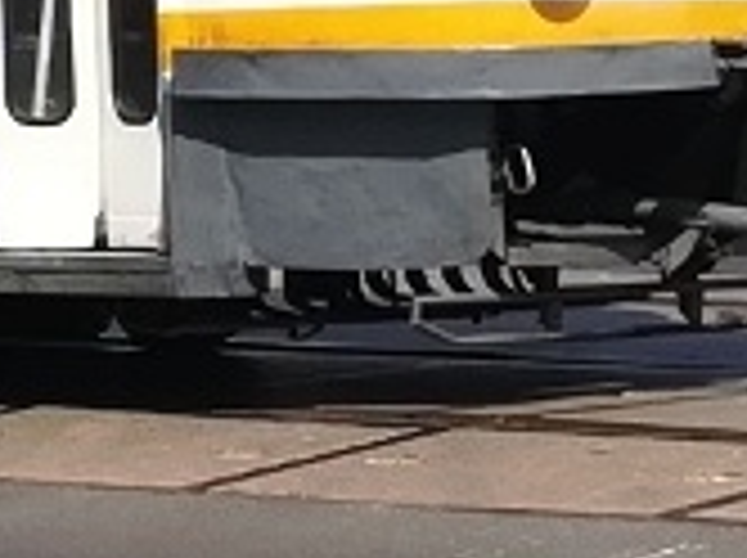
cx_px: -162
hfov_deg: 6.8
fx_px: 6249
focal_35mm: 290
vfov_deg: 5.1
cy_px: -378
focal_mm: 3.83
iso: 50
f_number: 2.2
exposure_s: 1/1004
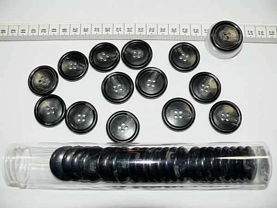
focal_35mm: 36
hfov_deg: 51.4
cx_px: 138
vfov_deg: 39.7
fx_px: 288
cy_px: 104
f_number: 2.8
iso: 100
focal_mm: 7.6
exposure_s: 1/80
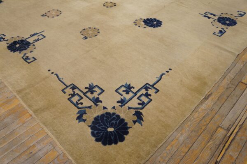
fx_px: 206
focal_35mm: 30
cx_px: 124
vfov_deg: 43.5
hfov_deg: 62.0
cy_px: 82
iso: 640
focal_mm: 20
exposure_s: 1/60
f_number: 4
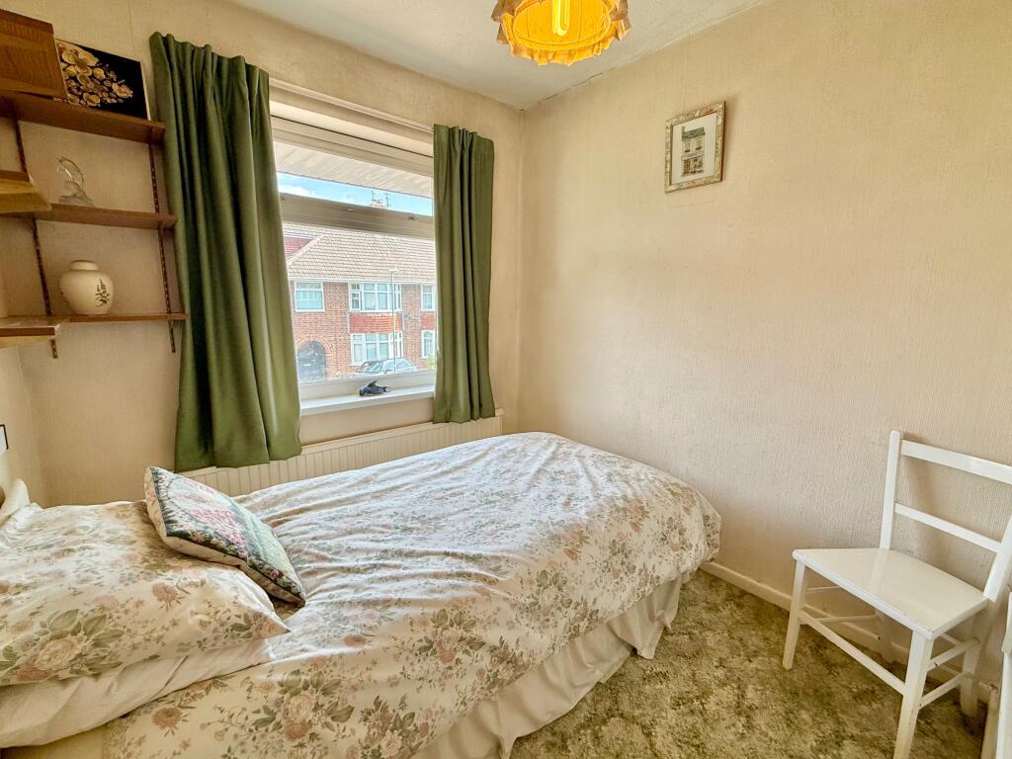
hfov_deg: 102.1
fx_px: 409
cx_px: 506
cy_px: 380
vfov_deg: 85.7
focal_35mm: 14
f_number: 2.2
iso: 64
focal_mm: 2.22
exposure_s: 1/142
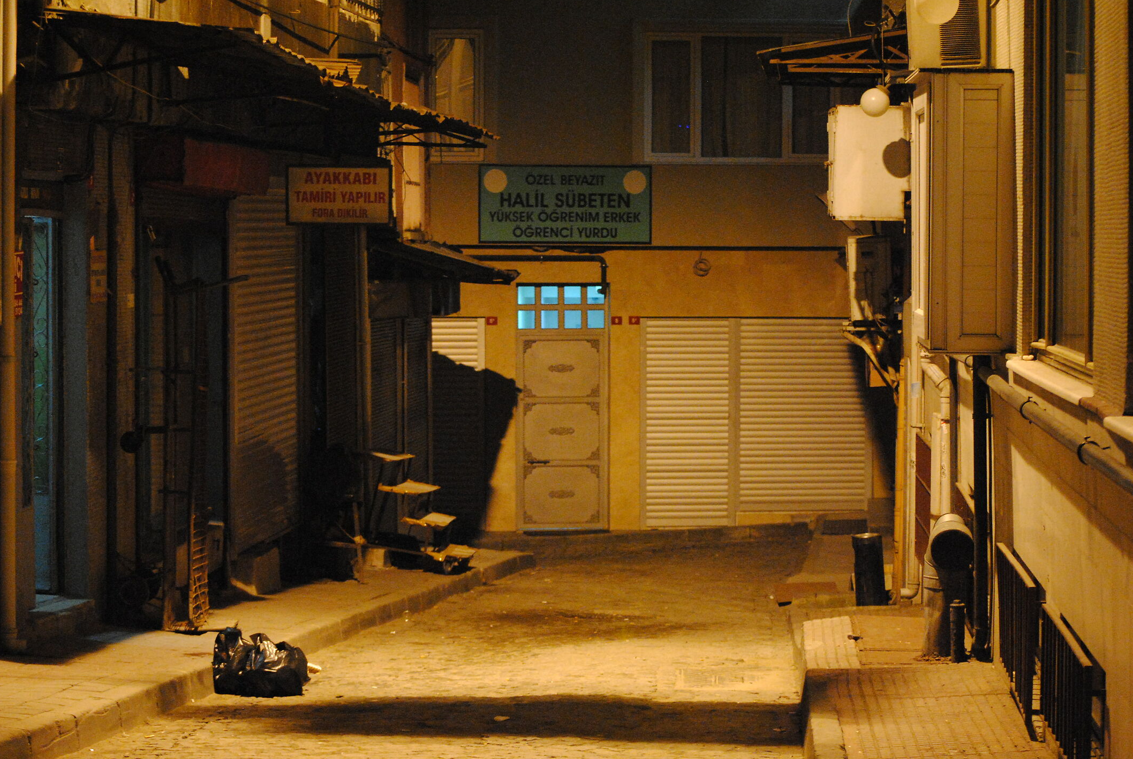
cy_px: 389
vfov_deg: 14.7
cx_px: 620
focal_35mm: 94
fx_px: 2949
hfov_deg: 21.7
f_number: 4
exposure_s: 1/13
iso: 1600
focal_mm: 55
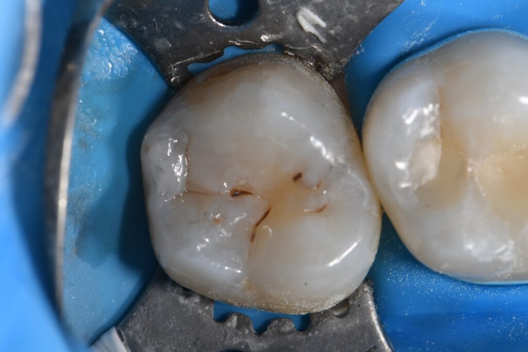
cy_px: 176
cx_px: 264
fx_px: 2302
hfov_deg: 13.1
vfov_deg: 8.7
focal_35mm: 157
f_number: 32
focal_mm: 105
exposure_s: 1/160
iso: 200
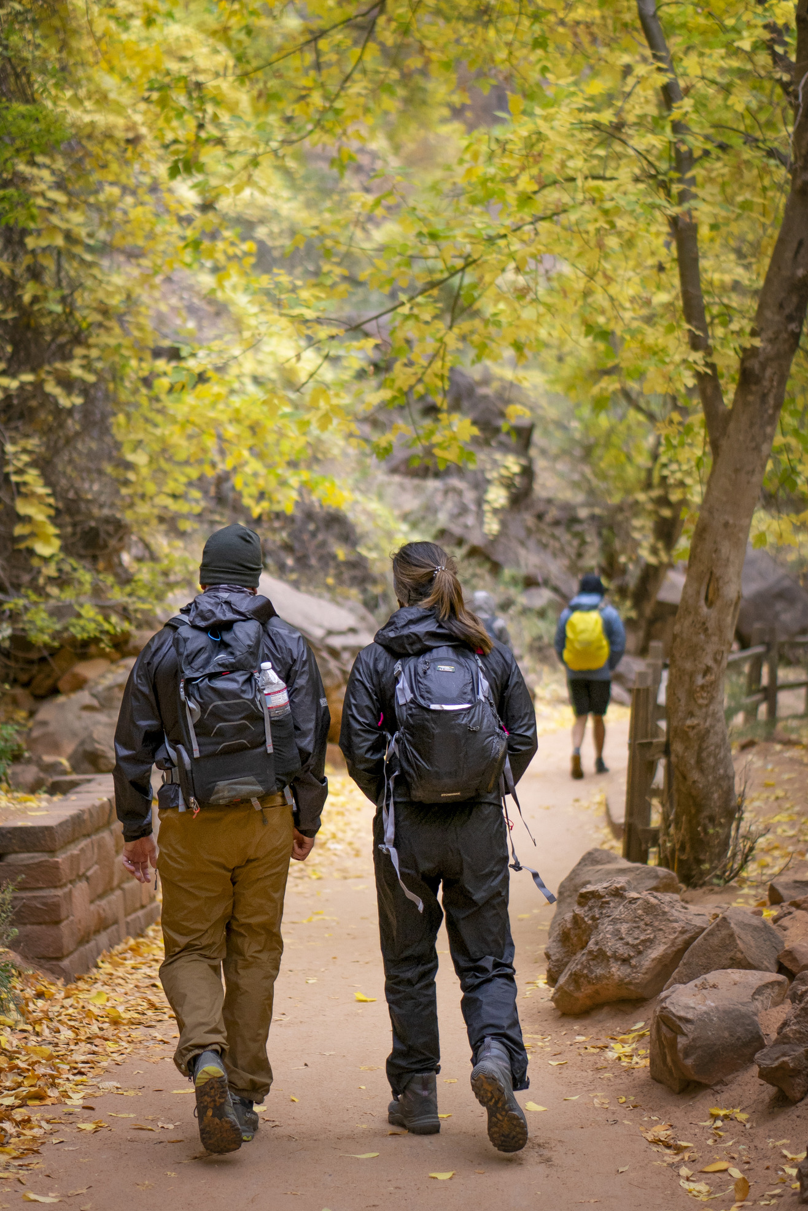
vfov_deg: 26.7
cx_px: 404
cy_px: 599
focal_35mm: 76
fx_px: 2558
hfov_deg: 17.9
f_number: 1.8
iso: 400
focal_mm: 50
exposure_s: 1/1000
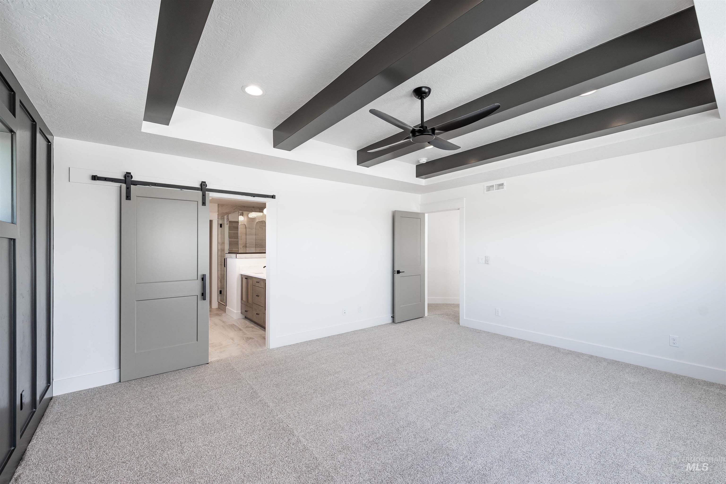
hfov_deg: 100.4
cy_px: 242
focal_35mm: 15
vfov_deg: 77.4
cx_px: 363
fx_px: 303
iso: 400
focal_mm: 15
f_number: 5
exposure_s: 1/60
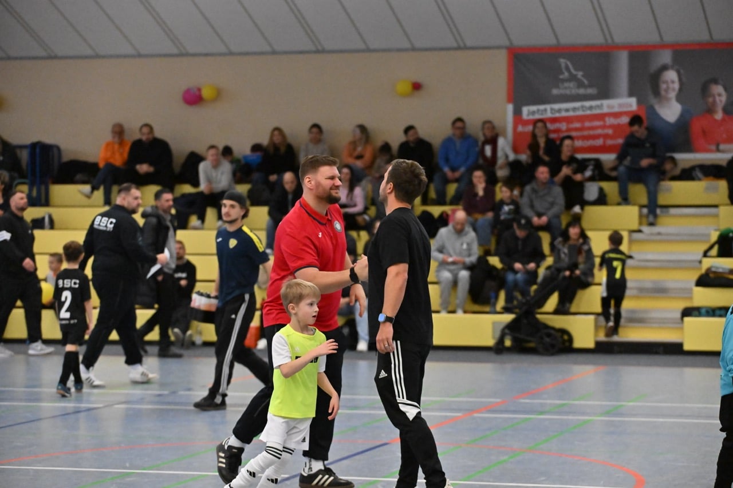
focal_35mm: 102
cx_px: 366
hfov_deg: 20.0
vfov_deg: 13.4
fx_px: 2076
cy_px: 244
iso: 8000
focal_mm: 102
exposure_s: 1/1250
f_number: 3.5
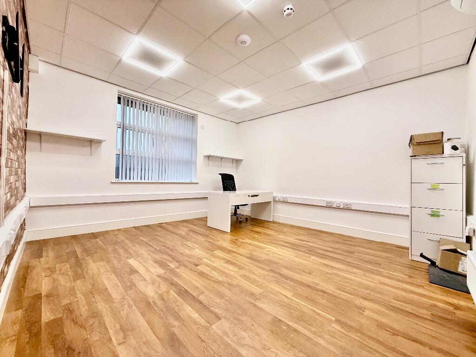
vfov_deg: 85.7
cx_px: 238
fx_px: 193
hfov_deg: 102.1
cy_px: 178
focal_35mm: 14
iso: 100
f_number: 2.2
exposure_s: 1/100
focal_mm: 2.22
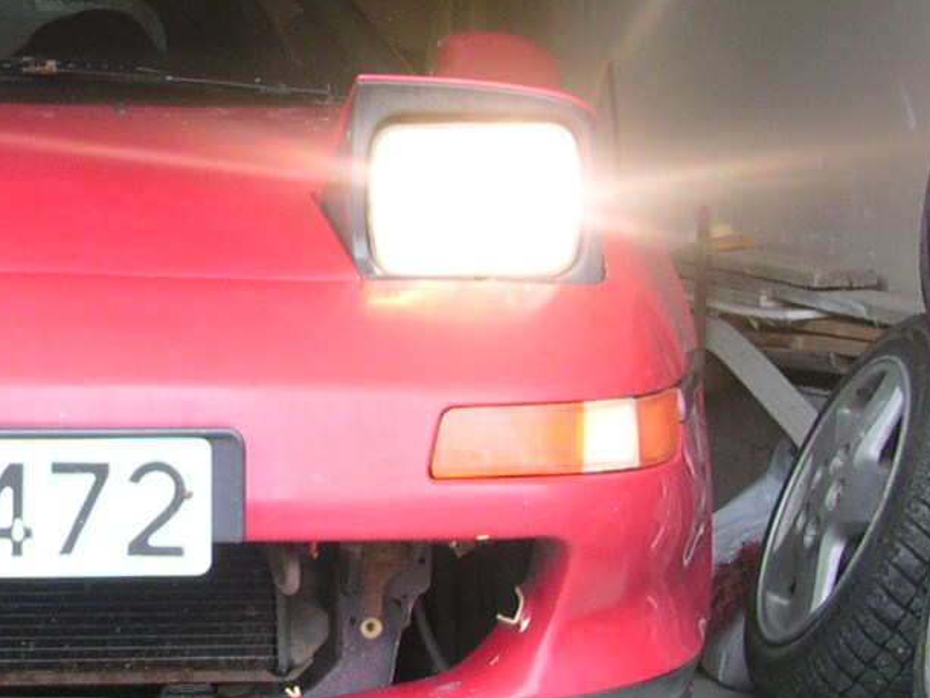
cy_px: 340
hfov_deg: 19.3
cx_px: -111
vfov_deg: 15.3
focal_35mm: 97
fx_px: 2607
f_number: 2.7
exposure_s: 1/59.4
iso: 100
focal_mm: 5.6
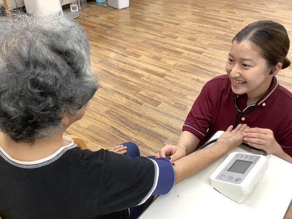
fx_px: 261
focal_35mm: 31
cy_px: 110
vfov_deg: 45.4
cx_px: 146
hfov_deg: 58.4
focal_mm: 3.3
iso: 160
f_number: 2.4
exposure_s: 1/60
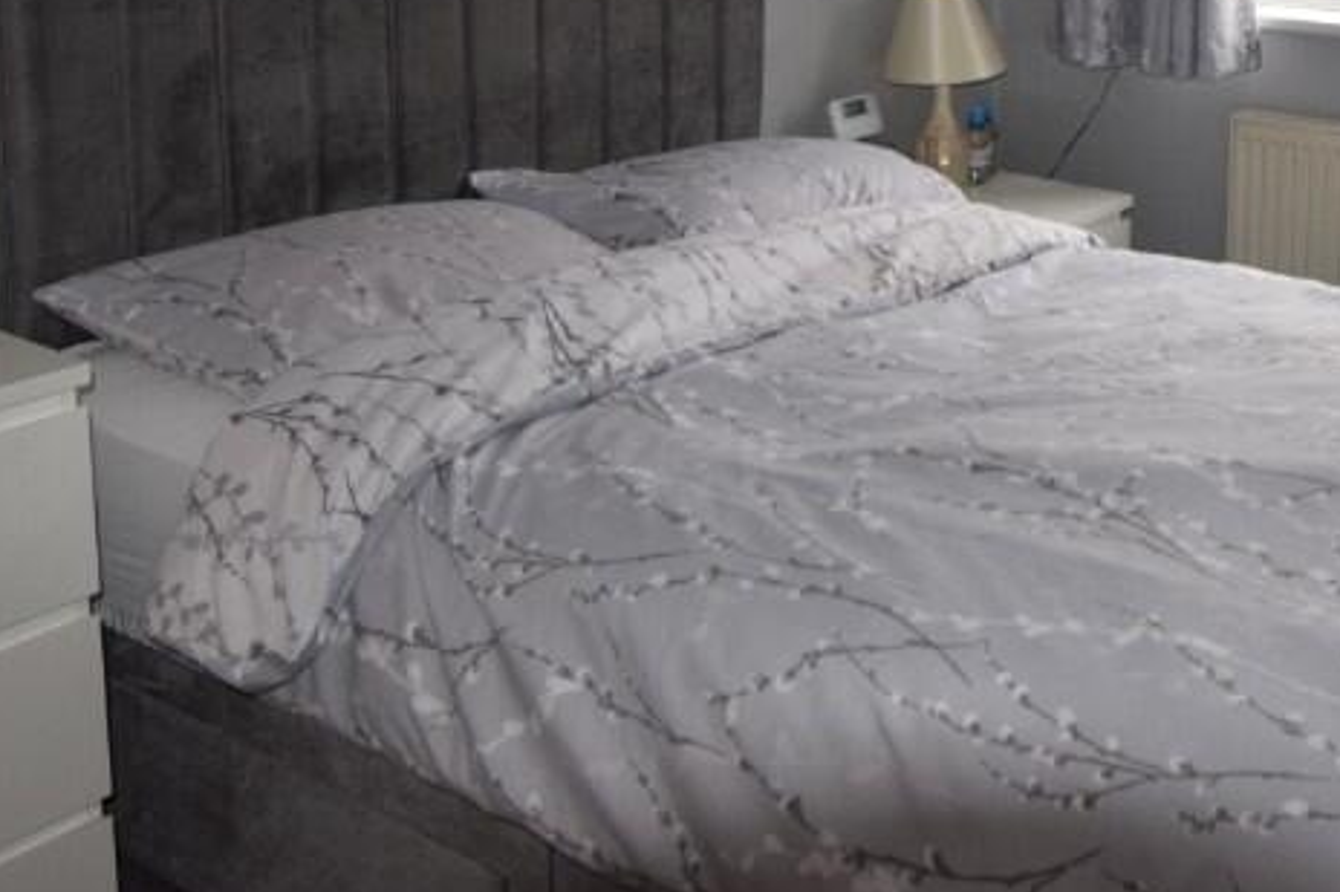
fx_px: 1972
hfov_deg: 36.7
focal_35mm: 53
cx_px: 985
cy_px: 19
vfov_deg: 24.4
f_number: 5
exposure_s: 1/100
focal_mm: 16
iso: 800
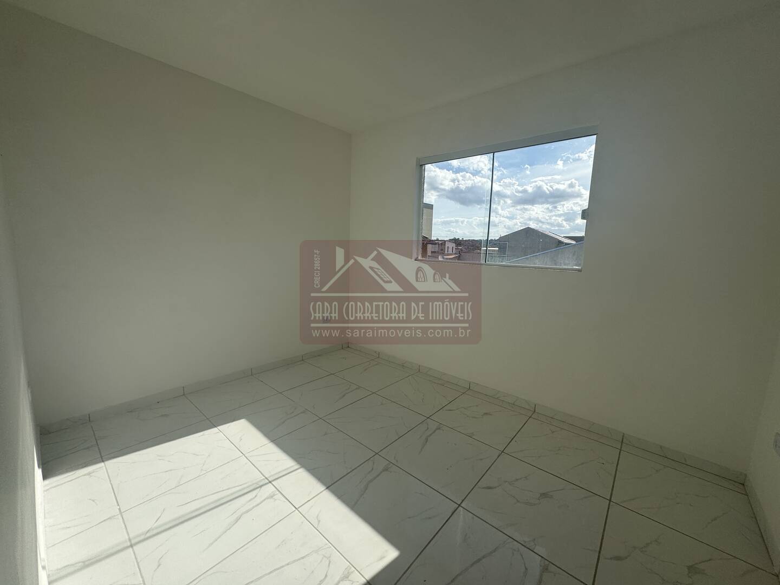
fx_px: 315
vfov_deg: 85.7
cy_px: 292
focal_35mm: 14
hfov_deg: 102.1
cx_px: 390
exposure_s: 1/2674
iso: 50
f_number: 2.2
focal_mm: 2.22
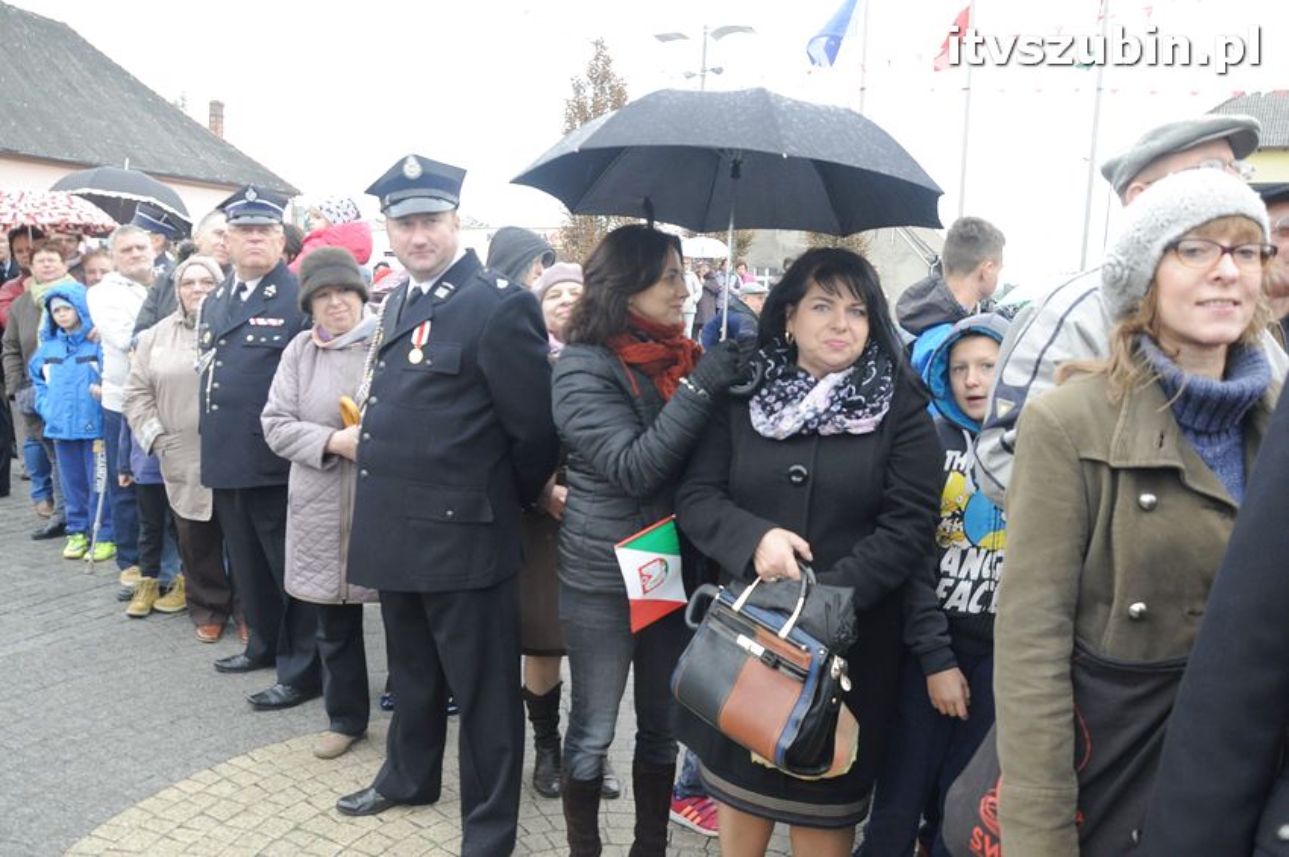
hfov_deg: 67.4
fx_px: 966
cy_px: 428
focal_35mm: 27
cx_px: 644
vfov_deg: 47.8
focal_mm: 18
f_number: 5.6
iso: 800
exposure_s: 1/125
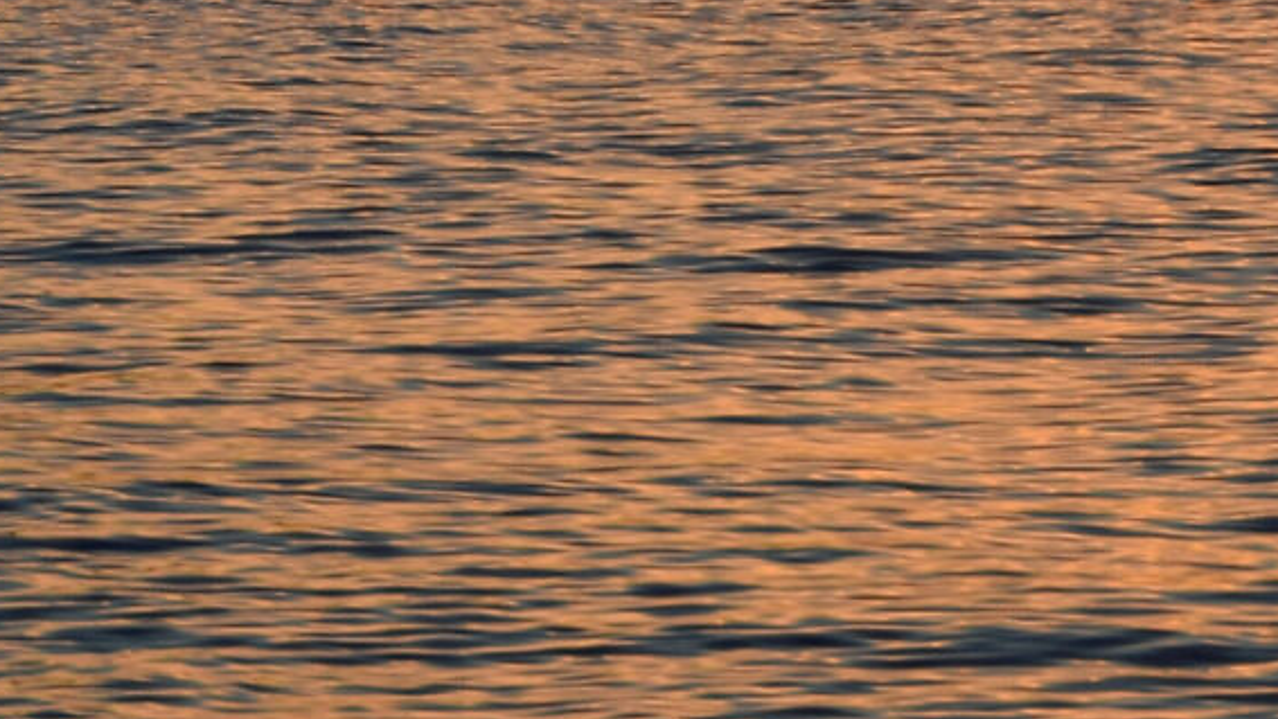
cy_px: -261
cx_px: 1068
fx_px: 10140
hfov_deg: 7.2
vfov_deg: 4.0
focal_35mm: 299
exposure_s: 1/40
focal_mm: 45
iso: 100
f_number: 5
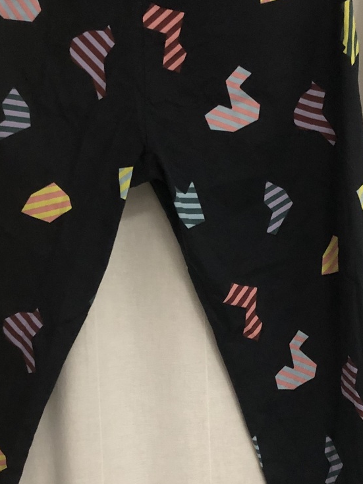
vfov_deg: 31.5
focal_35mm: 61
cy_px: 301
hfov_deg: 24.0
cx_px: 151
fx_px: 852
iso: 100
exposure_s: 1/4
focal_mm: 3.99
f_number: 1.8
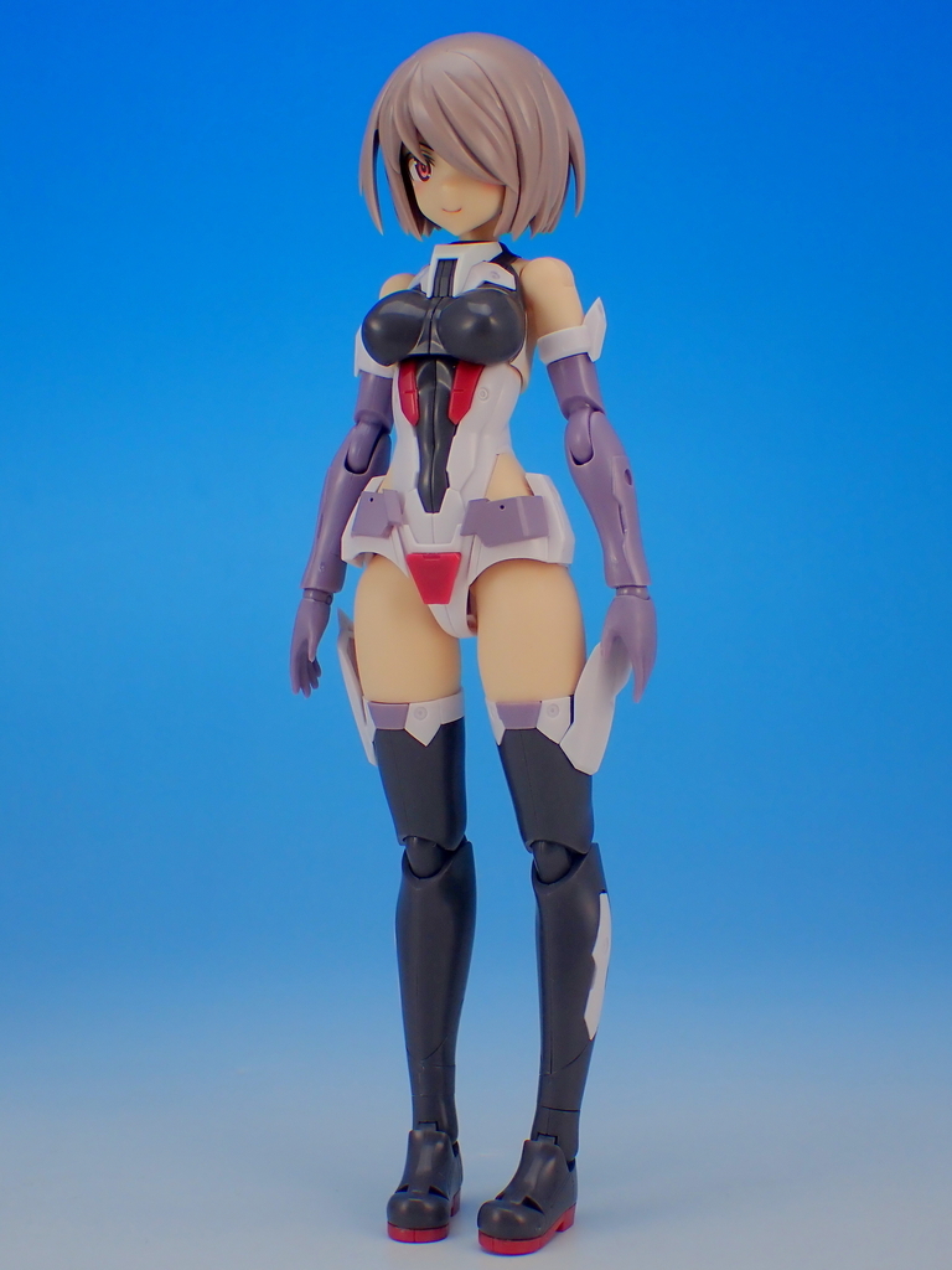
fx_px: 2457
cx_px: 476
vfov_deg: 29.0
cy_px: 635
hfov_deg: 21.9
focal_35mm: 67
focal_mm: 11.88
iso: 100
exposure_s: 1/40
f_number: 3.8
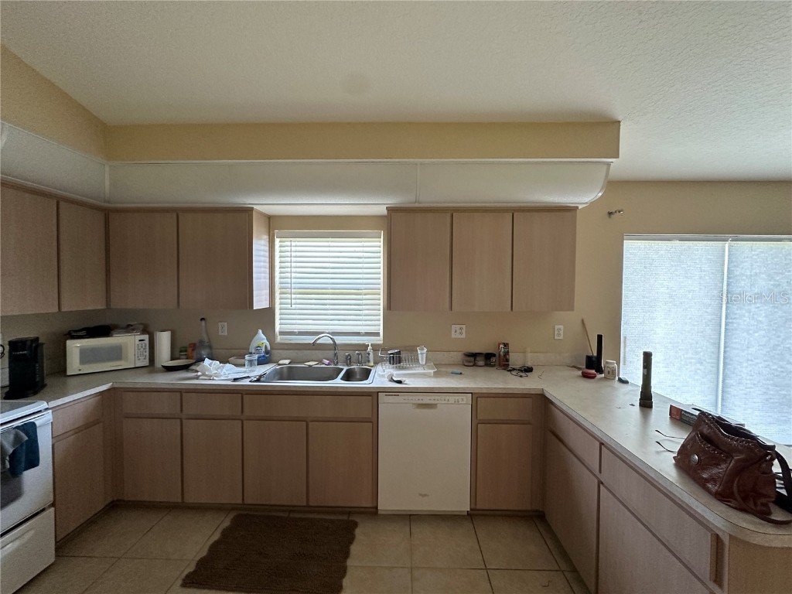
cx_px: 396
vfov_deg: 85.7
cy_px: 297
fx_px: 320
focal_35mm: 14
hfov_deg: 102.1
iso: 320
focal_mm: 2.22
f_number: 2.2
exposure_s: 1/120
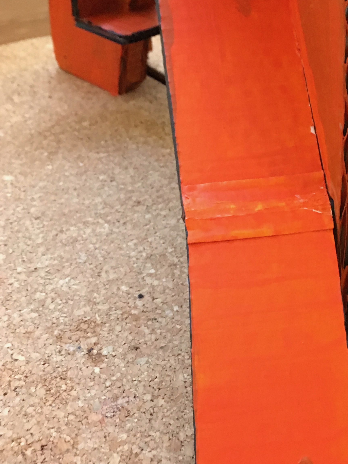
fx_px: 684
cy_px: 185
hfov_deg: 27.9
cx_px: 286
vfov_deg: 37.3
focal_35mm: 51
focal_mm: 4.15
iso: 200
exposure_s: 1/17
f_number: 2.2
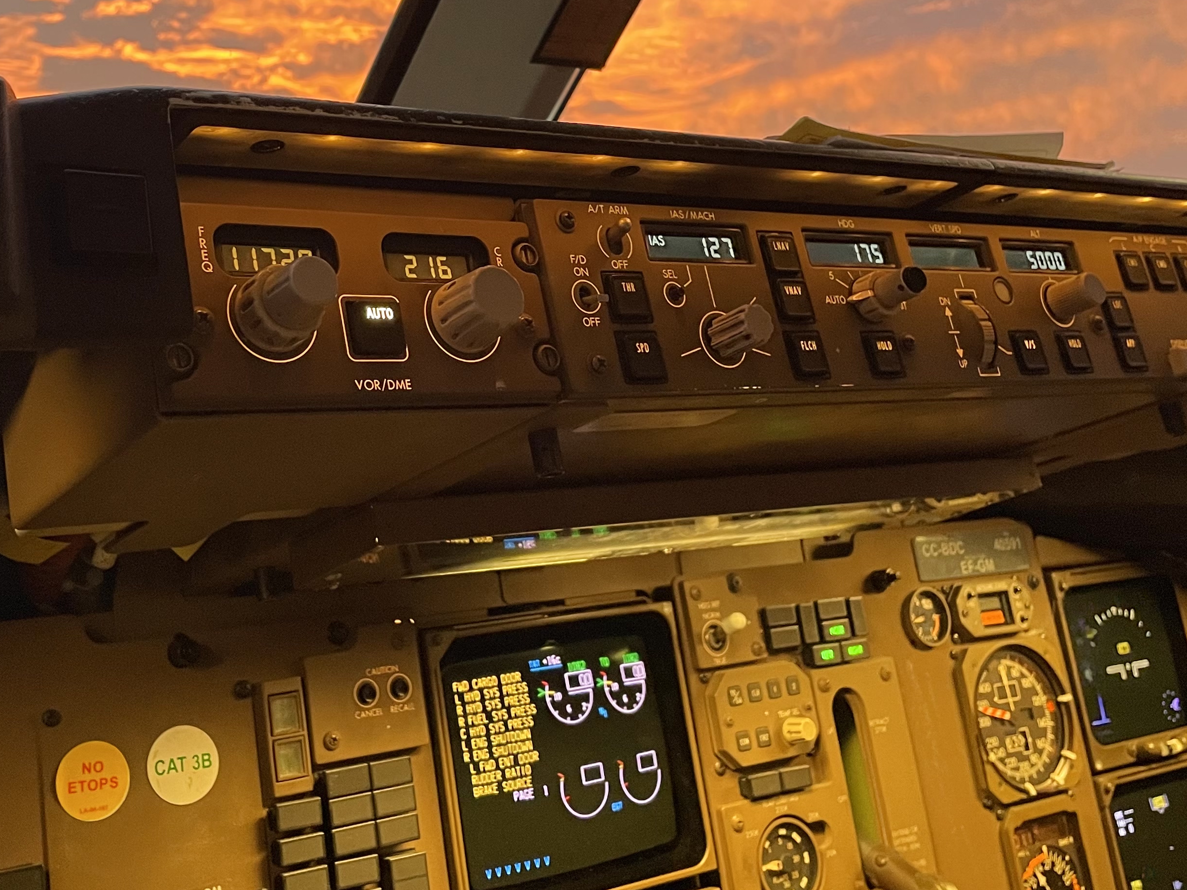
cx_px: 455
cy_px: 288
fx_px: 1474
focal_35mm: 43
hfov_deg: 43.6
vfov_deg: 33.3
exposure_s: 1/50
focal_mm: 4.2
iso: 250
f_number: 1.6
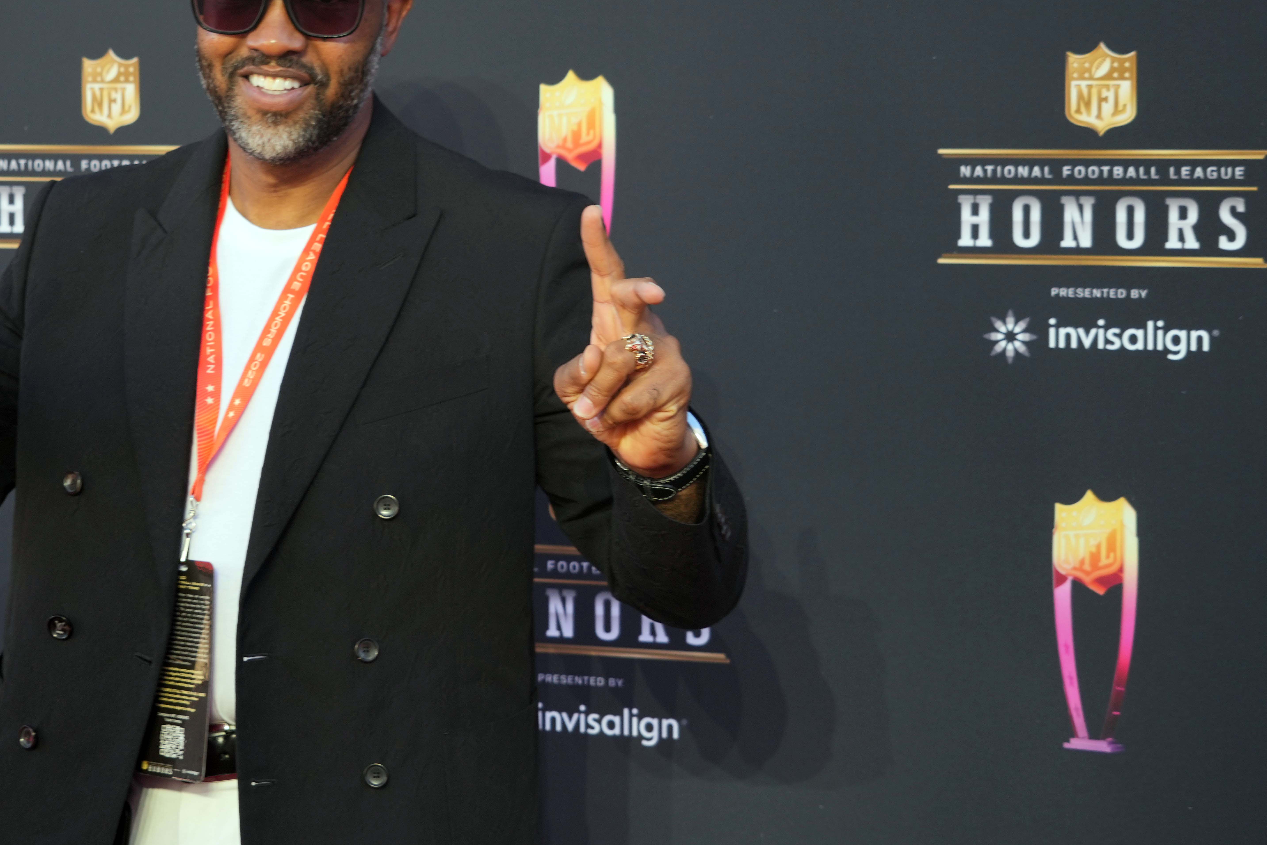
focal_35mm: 101
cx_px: 336
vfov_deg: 13.5
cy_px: 299
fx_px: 3554
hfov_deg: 20.1
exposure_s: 1/250
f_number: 5.6
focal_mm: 67
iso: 250
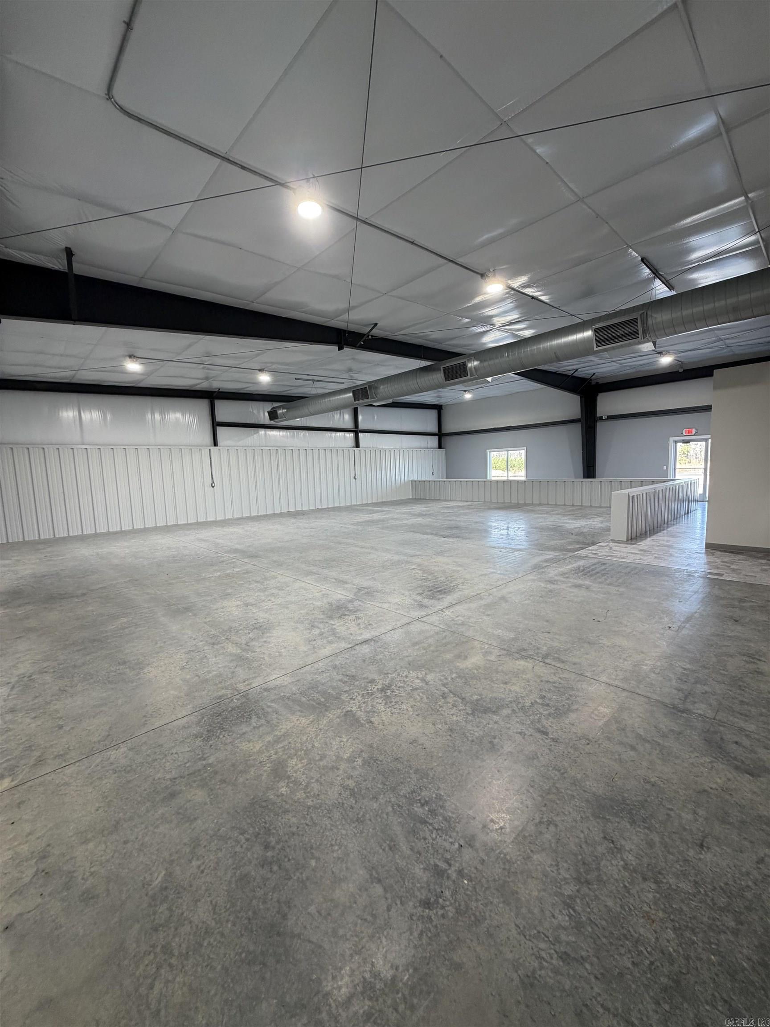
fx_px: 415
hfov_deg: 85.7
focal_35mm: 14
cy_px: 514
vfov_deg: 102.1
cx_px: 385
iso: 160
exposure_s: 1/120
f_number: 2.2
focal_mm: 2.22
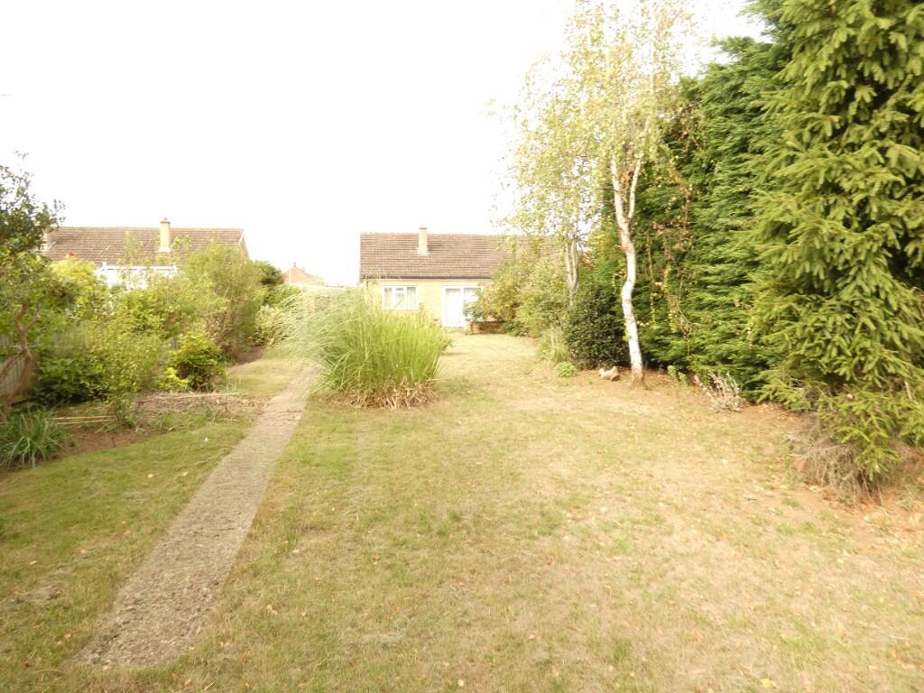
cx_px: 462
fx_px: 534
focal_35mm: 20
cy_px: 346
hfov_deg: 81.7
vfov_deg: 66.0
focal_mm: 3.6
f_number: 2.8
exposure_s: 1/250
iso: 80
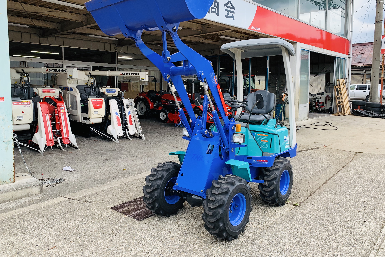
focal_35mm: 28
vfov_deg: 46.4
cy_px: 118
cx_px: 194
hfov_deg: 65.5
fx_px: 299
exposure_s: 1/272
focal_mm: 4.25
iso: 25
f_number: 1.8
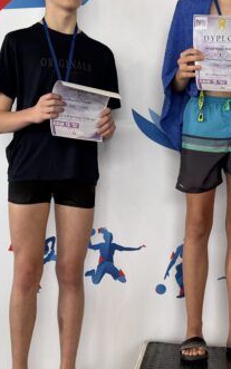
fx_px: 594
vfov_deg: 34.5
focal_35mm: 59
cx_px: 183
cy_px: 211
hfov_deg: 21.7
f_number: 1.78
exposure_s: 1/100
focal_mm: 6.76
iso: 160
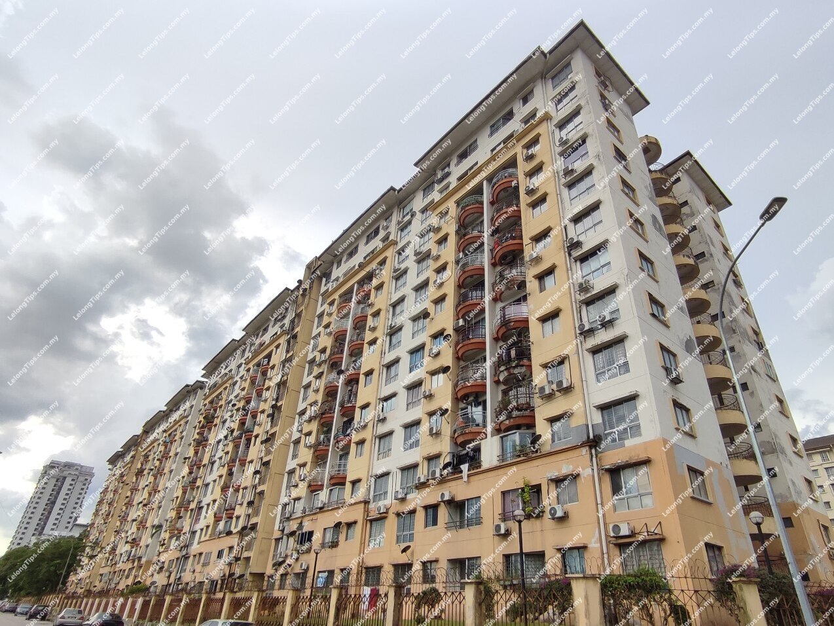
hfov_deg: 94.5
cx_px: 417
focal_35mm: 16
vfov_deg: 78.1
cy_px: 313
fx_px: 386
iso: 50
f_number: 2.2
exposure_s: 1/669
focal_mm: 1.65
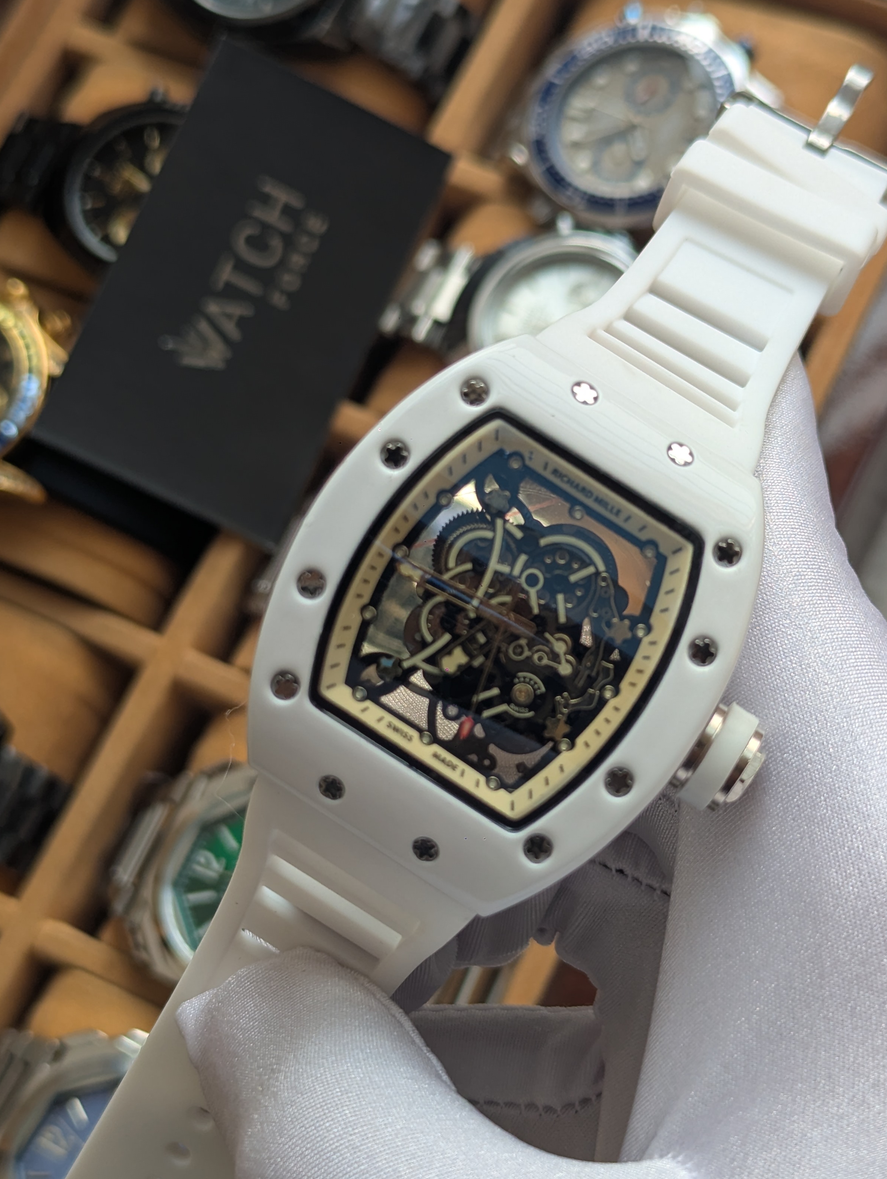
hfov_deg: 23.7
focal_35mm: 62
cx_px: 440
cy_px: 712
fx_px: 2113
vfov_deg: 31.1
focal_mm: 6.81
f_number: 1.85
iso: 44
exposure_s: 1/388
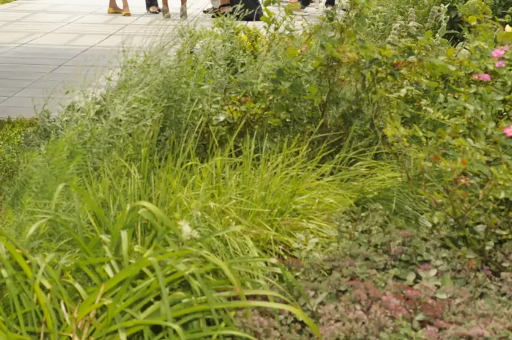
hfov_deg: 16.0
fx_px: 1819
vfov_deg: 10.6
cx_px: 165
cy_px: -38
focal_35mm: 128
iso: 250
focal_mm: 50
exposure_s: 1/200
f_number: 10
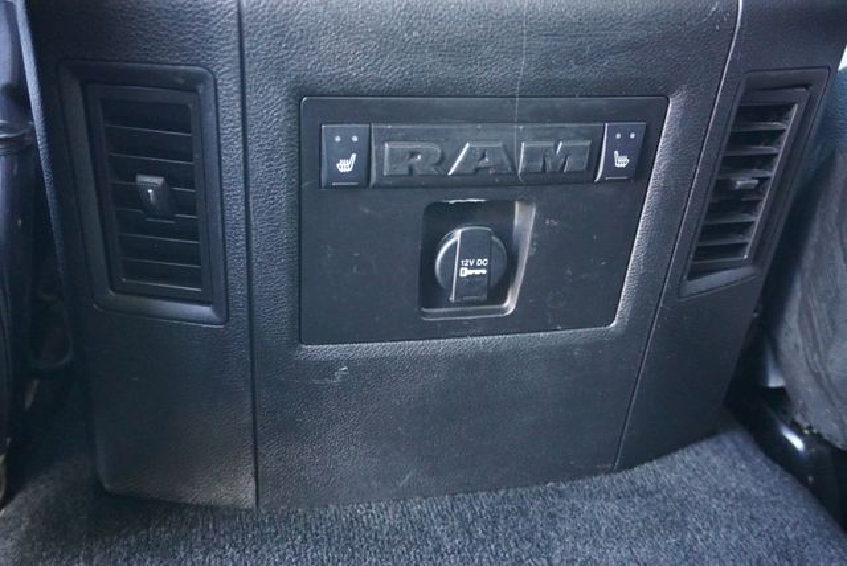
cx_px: 424
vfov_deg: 38.4
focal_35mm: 34
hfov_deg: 55.1
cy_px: 283
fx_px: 812
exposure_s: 1/30
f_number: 4
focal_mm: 23
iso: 6400
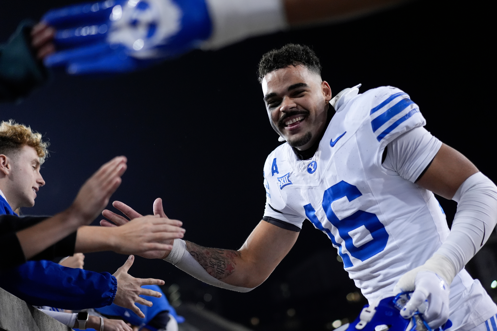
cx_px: 248
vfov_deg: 24.6
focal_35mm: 55
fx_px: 759
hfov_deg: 36.2
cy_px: 166
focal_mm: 55
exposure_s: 1/2500
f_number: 2.2
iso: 3200
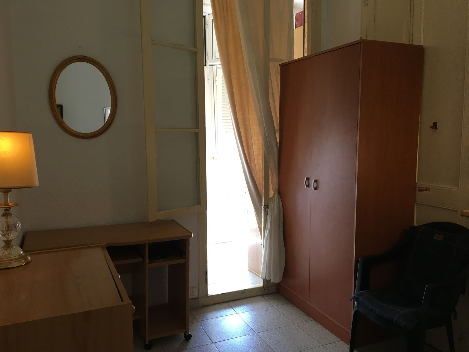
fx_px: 393
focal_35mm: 29
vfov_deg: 48.2
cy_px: 176
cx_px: 234
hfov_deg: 61.7
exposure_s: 1/33
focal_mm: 4.15
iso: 50
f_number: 2.2
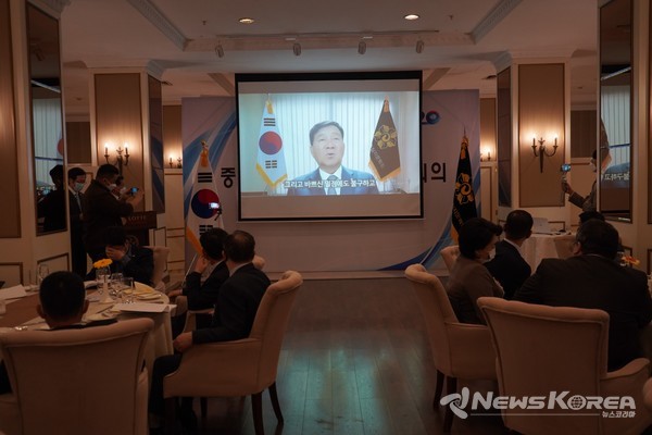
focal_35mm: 33
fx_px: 598
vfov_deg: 40.0
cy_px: 218
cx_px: 326
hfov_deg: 57.2
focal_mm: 33
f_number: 4
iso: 2500
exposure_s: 1/160
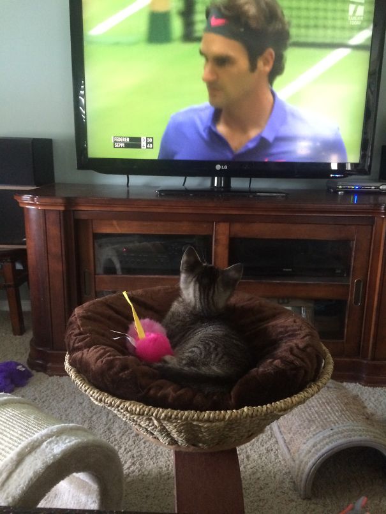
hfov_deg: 48.3
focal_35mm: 29
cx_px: 193
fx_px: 431
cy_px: 257
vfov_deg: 61.6
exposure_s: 1/15
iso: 320
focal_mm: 4.15
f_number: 2.2
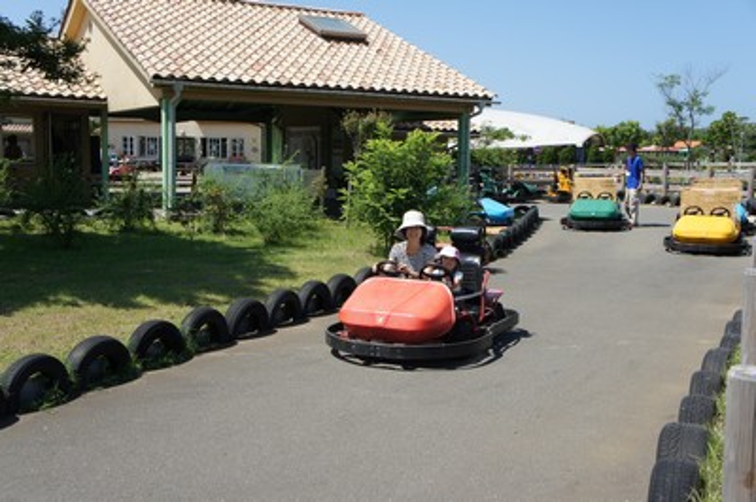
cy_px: 251
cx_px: 378
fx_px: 850
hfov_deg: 48.0
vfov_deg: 33.0
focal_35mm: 40
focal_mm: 27
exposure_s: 1/400
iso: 200
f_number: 8
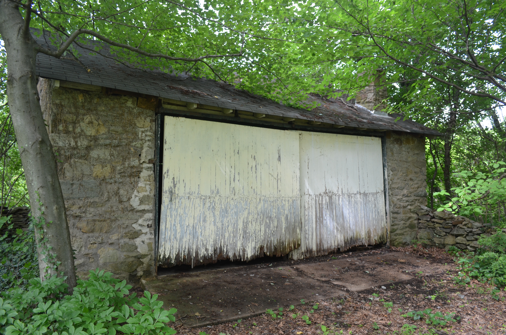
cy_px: 168
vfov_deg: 47.7
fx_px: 379
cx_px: 253
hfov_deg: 67.5
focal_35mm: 27
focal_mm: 18
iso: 400
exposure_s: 1/125
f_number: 5.6
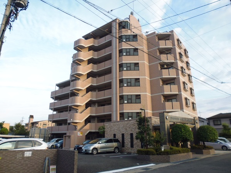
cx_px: 116
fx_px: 160
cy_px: 86
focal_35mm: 24
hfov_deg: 71.6
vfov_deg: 56.8
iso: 100
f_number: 2.8
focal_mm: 4.3
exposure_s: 1/200
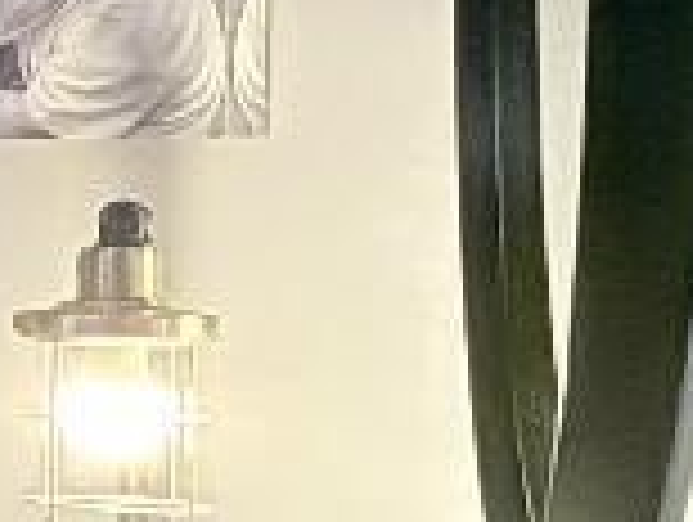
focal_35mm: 93
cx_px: -1426
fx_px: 1865
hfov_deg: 11.2
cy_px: 248
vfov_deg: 15.9
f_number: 2.2
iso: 1000
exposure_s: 1/50
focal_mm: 2.22
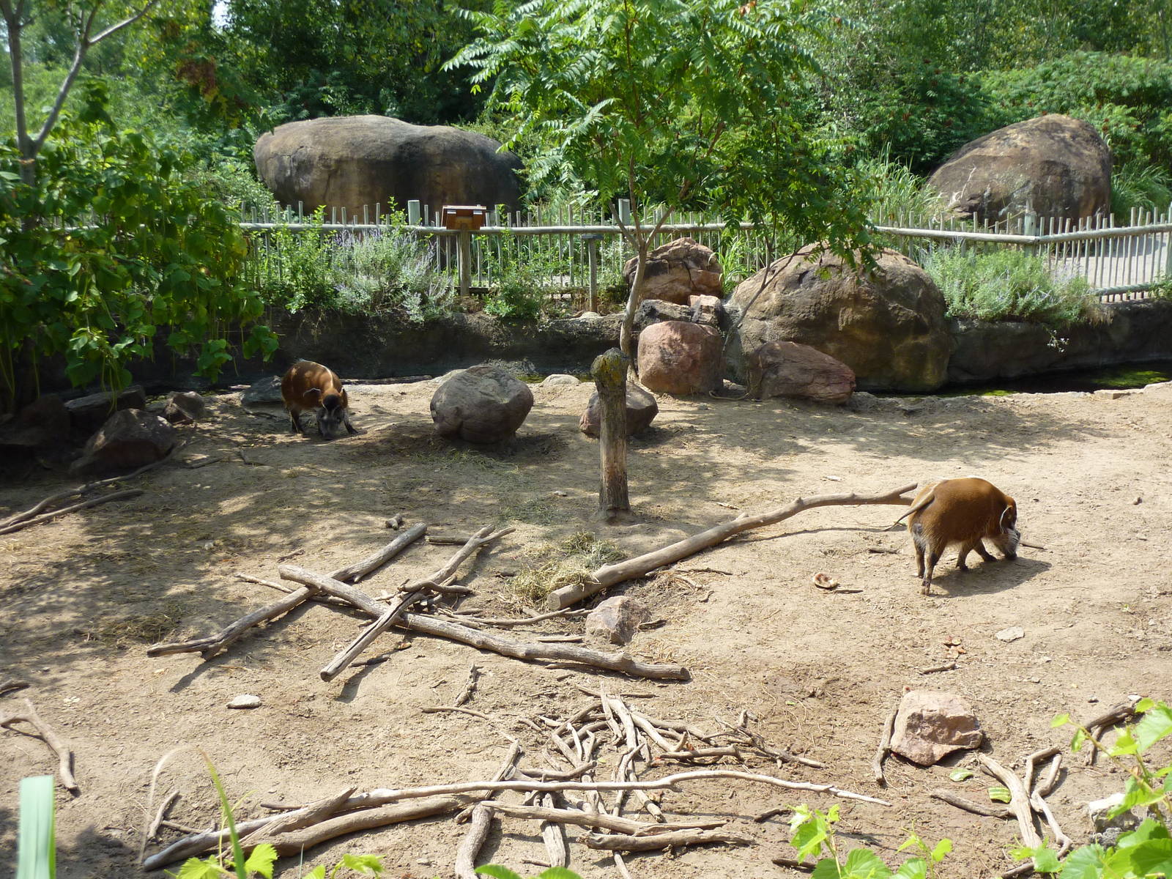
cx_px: 586
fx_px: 1422
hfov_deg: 44.8
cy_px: 440
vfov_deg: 34.3
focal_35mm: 42
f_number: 3.7
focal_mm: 6.9
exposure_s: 1/500
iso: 125
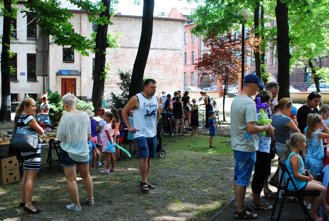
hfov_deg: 46.3
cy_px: 110
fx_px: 384
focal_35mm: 42
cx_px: 164
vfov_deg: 32.0
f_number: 4.5
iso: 800
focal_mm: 28
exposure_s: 1/250
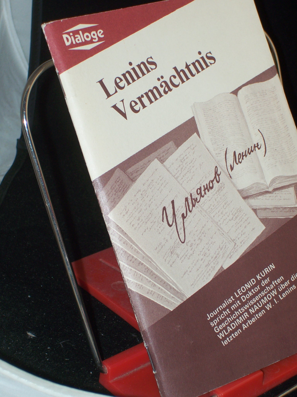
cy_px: 198
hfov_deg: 14.5
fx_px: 1167
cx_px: 148
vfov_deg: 19.3
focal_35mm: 102
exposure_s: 1/100
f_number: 4.6
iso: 80
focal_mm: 16.8
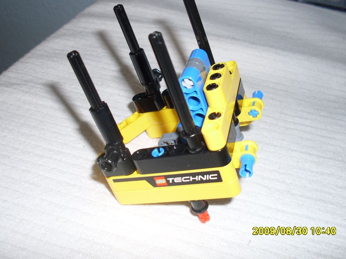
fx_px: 430
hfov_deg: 43.8
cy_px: 113
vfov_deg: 33.6
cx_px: 167
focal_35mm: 43
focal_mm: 6.3
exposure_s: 1/45
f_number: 2.8
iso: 100
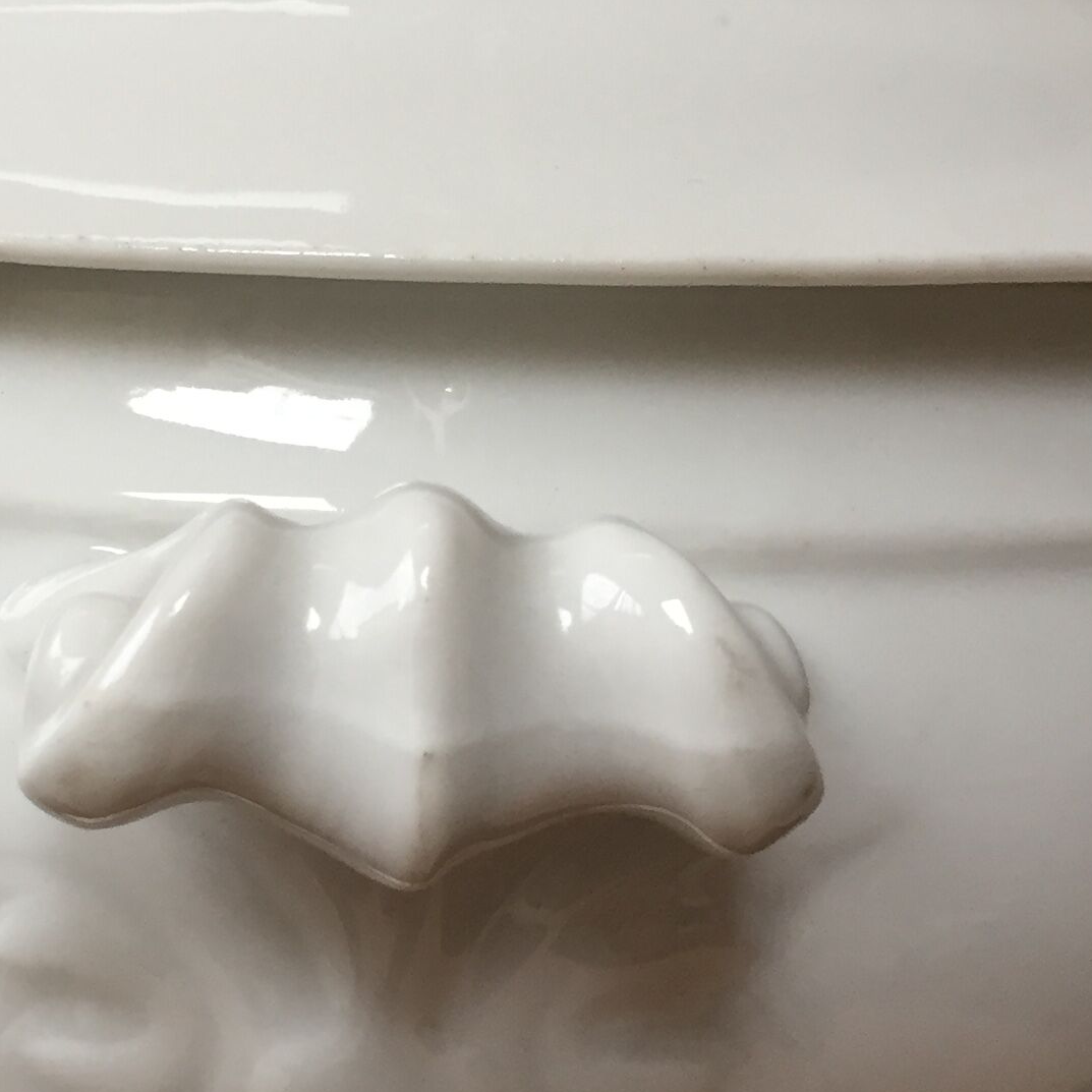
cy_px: 584
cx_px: 185
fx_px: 2784
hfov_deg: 21.8
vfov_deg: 22.2
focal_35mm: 78
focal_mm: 4.15
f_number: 2.2
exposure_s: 1/33
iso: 80
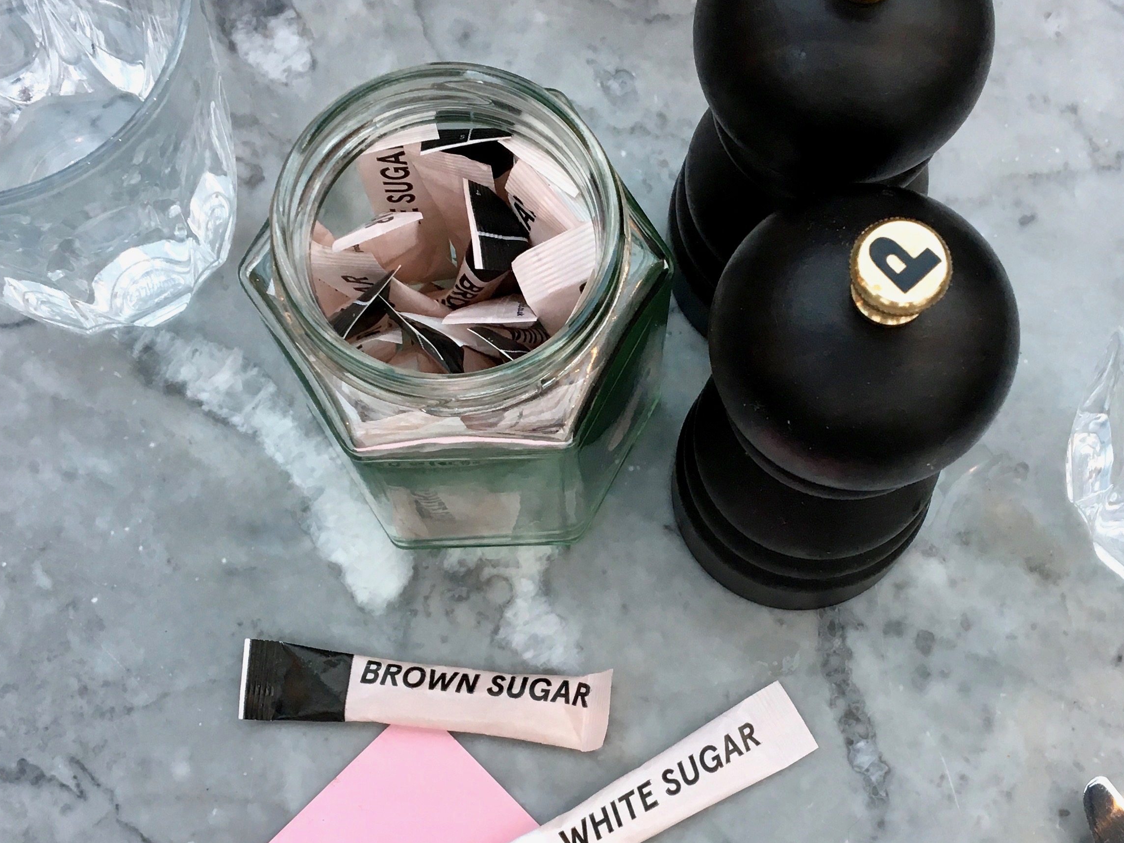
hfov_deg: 37.4
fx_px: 1656
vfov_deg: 28.5
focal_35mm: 51
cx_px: 644
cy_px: 527
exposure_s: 1/33
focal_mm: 4.15
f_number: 2.2
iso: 32
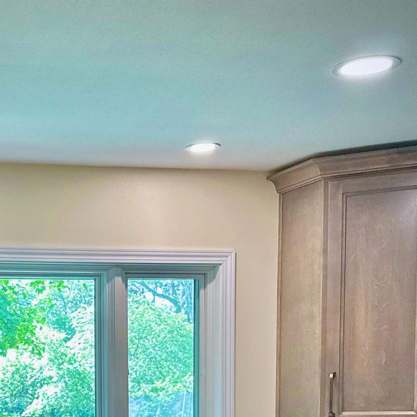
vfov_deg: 22.8
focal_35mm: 71
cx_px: 14
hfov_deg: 23.4
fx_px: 968
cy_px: 467
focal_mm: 6.86
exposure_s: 1/120
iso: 125
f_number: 1.78
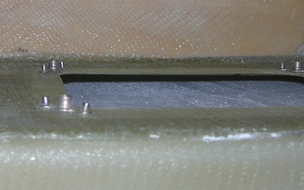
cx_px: 50
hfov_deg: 22.2
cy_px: 17
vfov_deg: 14.1
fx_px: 762
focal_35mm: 92
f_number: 2.8
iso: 64
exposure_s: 1/60.1
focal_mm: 7.8
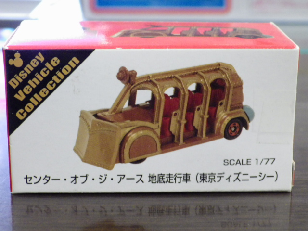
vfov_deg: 17.0
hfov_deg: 22.5
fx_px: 774
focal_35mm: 87
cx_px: 154
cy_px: 116
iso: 1000
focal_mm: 15.6
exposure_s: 1/30
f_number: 4.4
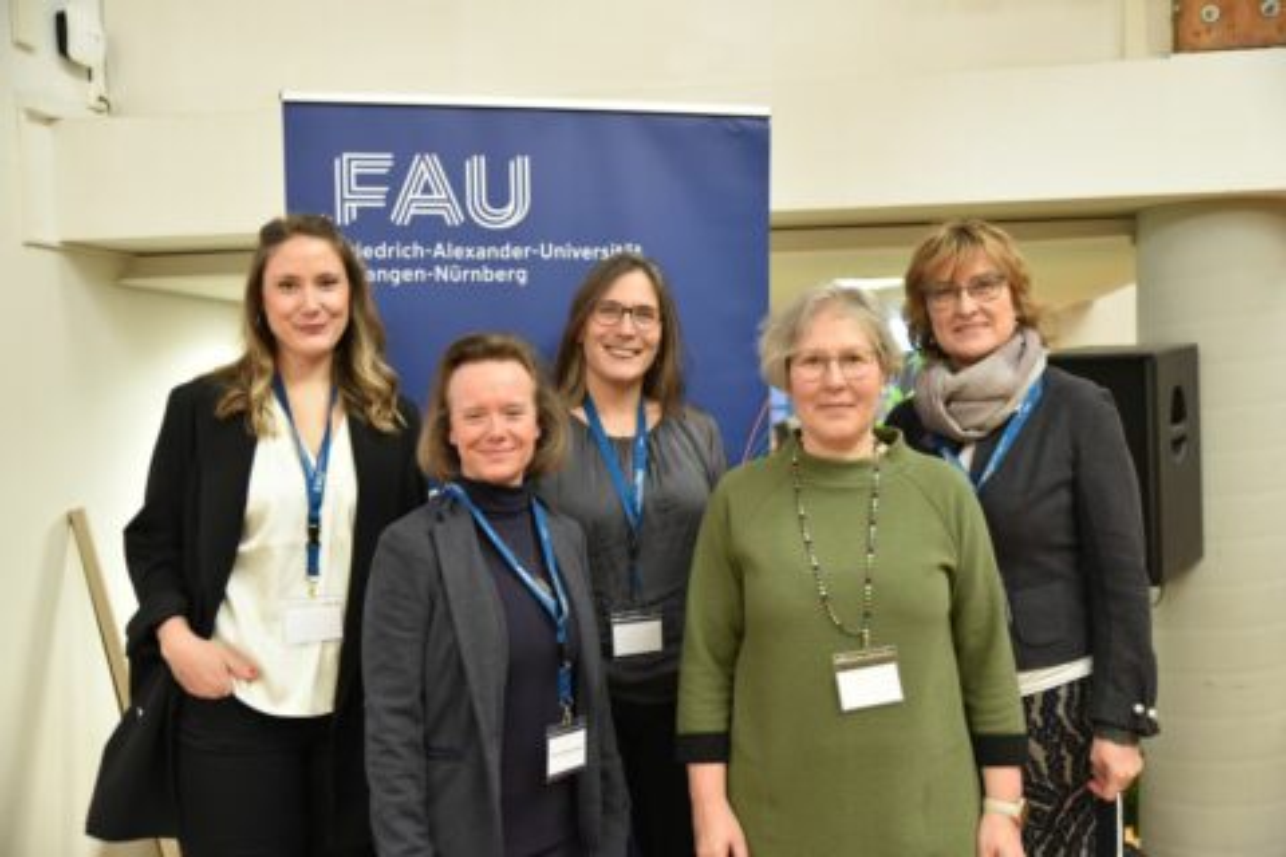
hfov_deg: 53.1
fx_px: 1286
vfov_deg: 36.9
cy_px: 428
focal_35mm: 36
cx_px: 643
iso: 2500
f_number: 2.8
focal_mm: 36
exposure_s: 1/60
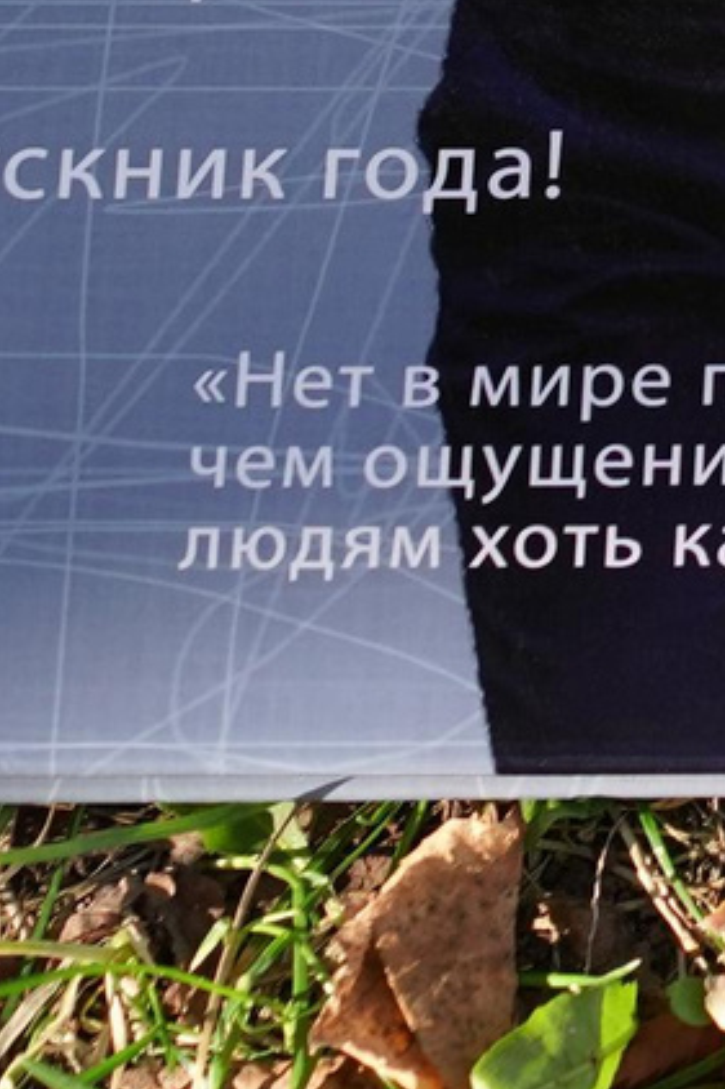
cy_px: -886
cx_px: 2487
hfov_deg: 3.9
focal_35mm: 334
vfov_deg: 6.1
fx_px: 10097
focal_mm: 55
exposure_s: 1/320
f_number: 4.5
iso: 400
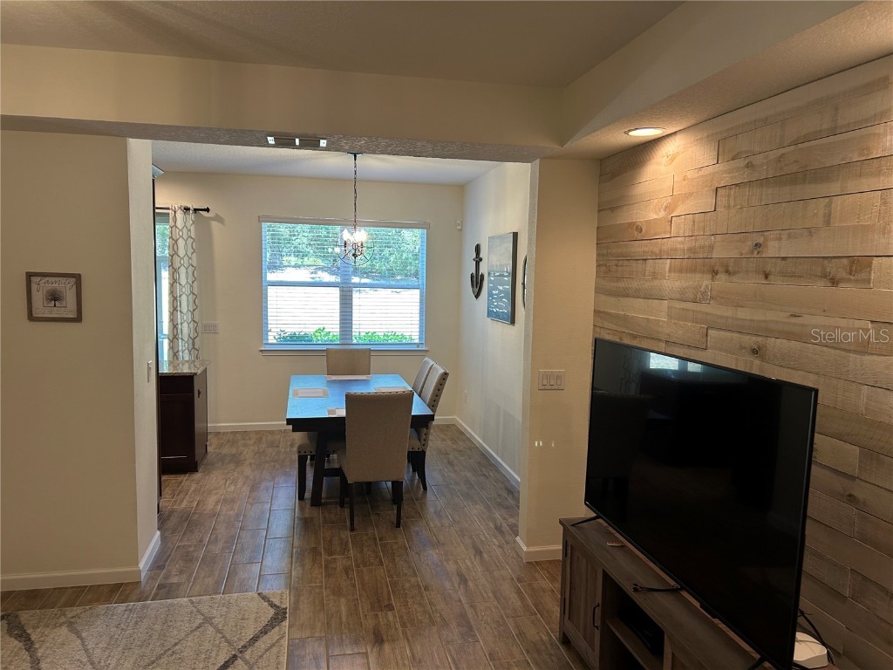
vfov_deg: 53.1
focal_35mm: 26
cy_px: 335
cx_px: 446
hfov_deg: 67.3
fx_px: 671
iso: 100
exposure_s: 1/120
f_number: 1.5
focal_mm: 5.7
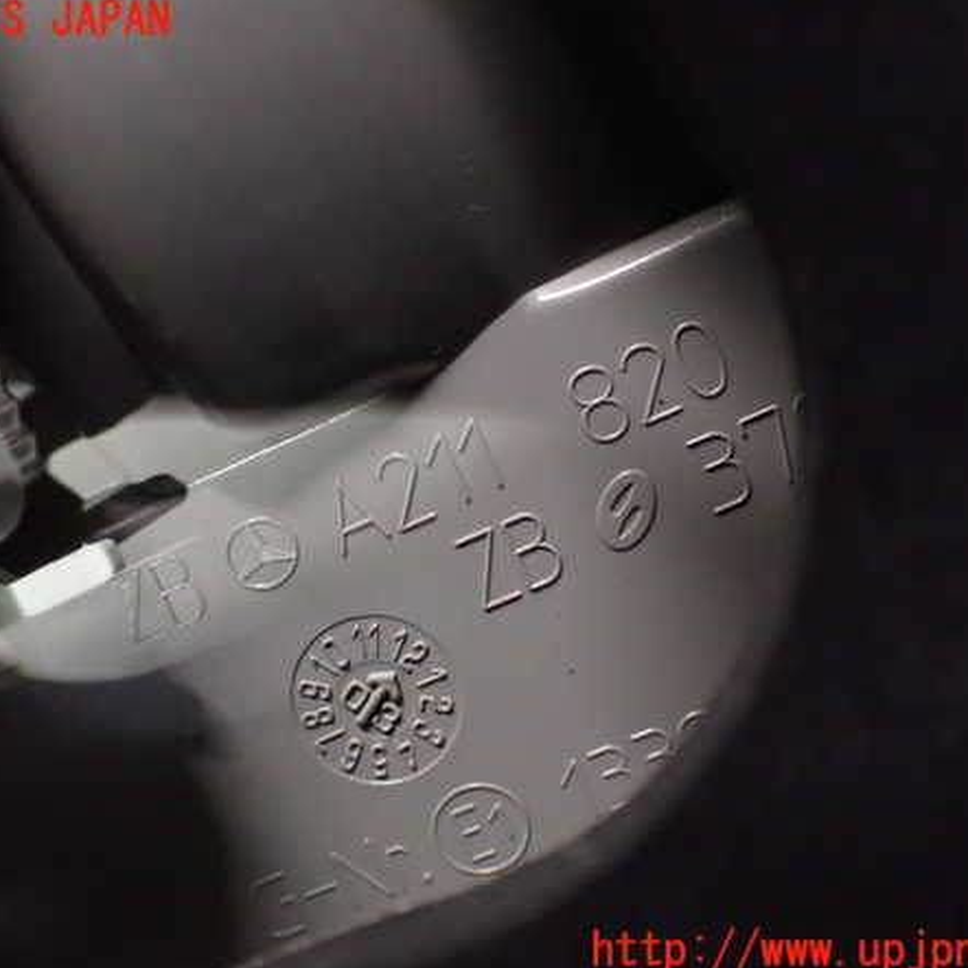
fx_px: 1139
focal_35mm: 36
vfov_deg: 46.0
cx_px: 429
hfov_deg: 46.0
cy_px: 486
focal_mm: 5.4
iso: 1000
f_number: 2.3
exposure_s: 1/30
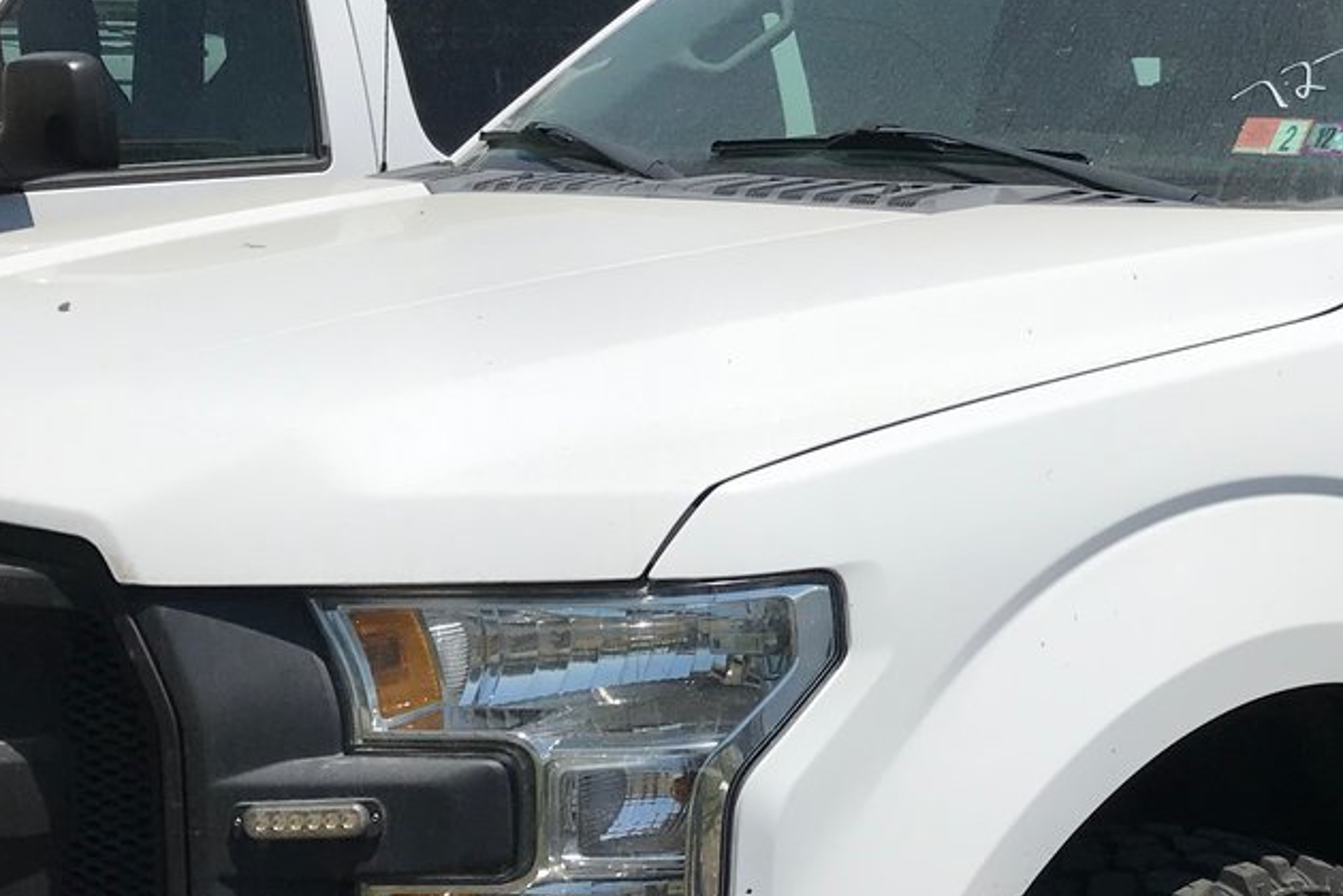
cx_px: 1028
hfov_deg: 28.4
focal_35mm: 70
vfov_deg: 19.5
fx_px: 2612
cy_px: 432
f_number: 1.8
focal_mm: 3.99
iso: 20
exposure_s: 1/5051
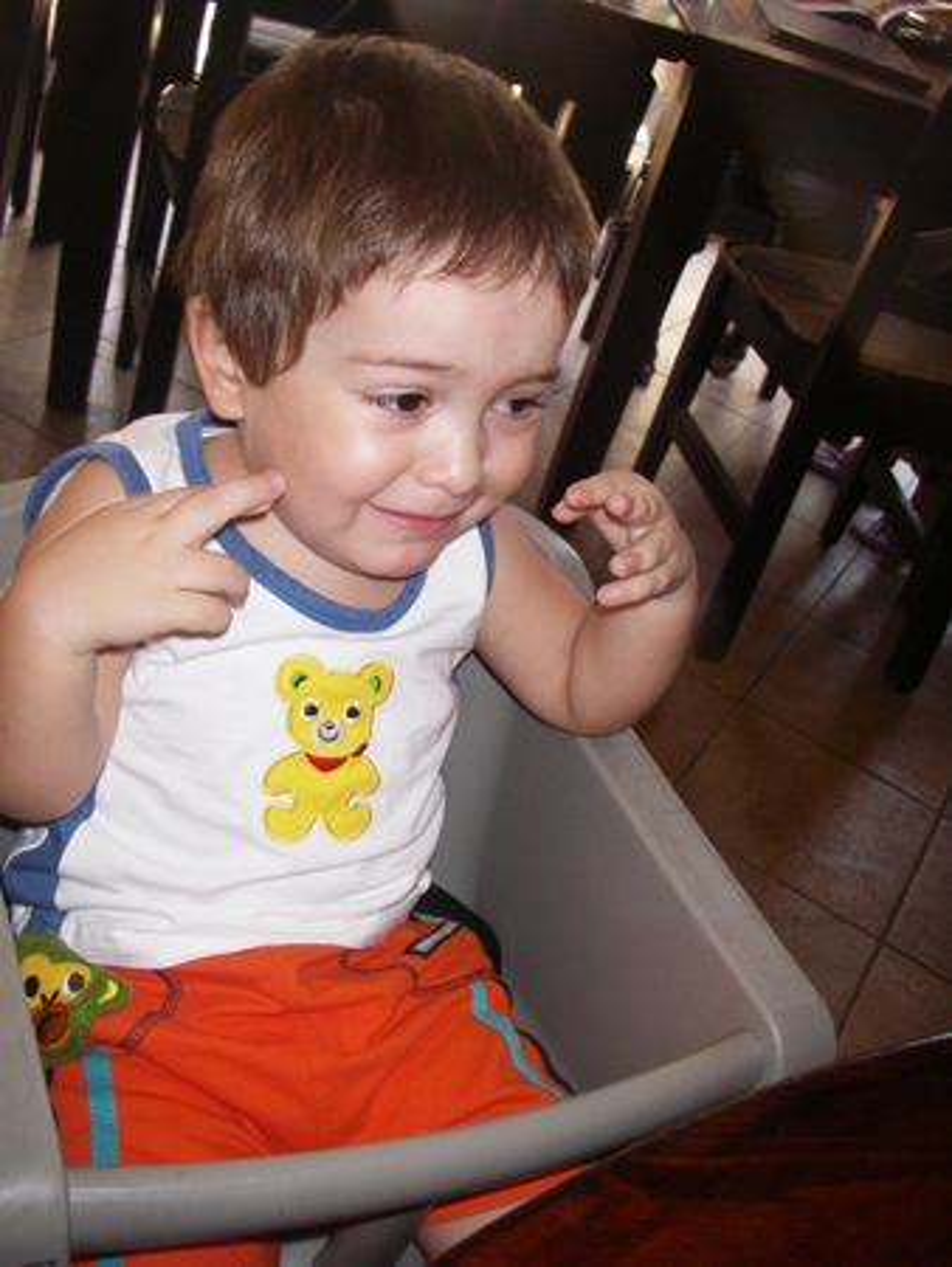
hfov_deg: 37.8
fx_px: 1392
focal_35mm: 38
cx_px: 476
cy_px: 634
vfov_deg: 49.0
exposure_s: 1/40
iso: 160
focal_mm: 6.3
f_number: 3.3
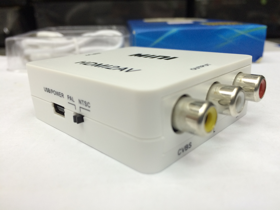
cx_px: 140
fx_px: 235
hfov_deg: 61.7
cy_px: 105
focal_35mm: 29
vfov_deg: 48.2
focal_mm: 4.15
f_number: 2.2
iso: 40
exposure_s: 1/33
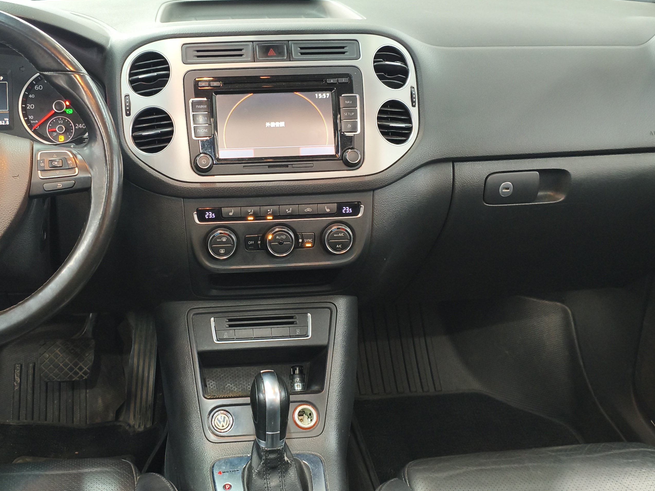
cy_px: 228
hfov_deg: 44.3
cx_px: 235
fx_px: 795
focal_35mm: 42
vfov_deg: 34.3
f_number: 1.5
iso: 640
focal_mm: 4.94
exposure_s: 1/50
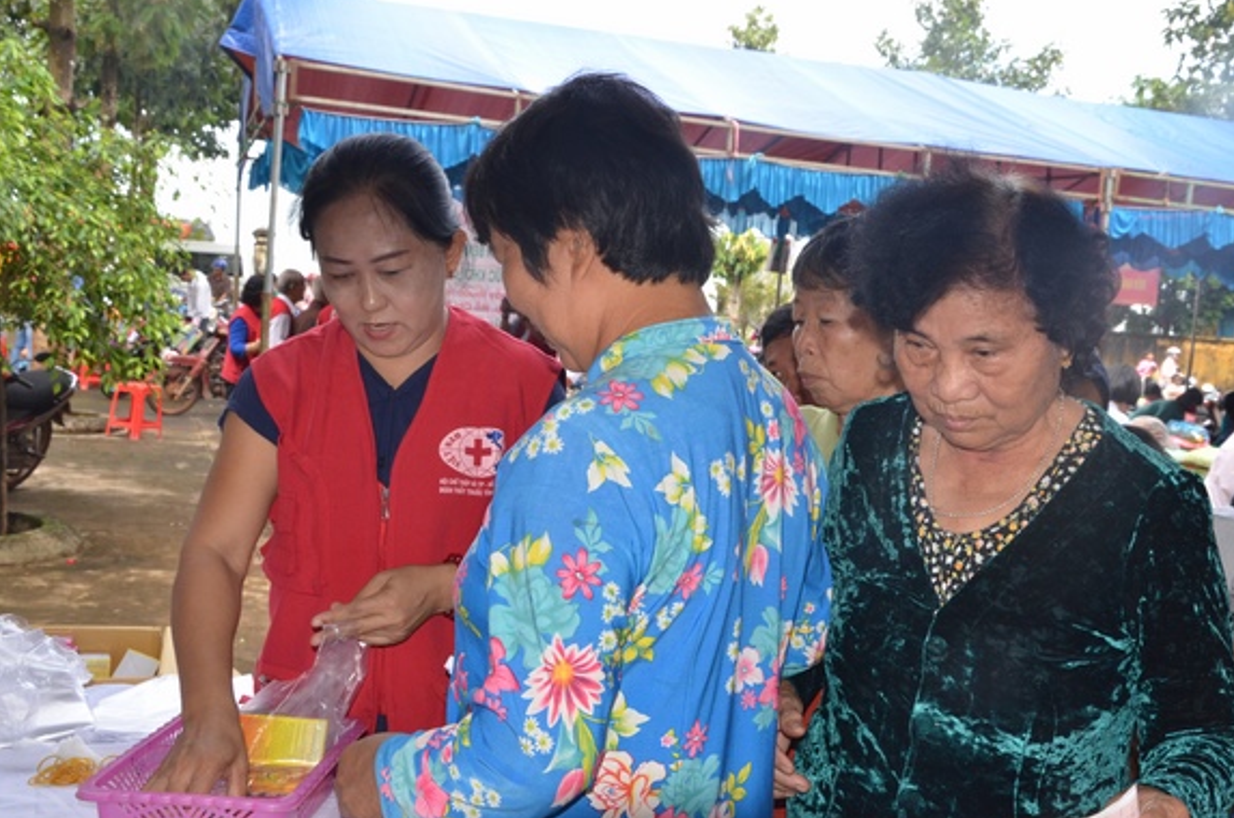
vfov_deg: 31.4
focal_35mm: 43
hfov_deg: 45.8
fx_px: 1457
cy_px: 382
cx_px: 698
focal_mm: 25
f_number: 11
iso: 1000
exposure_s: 1/250
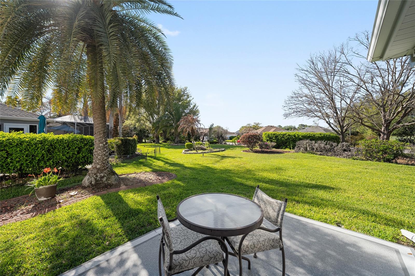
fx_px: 161
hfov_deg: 104.3
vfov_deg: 81.2
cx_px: 208
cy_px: 138
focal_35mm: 14
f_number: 8
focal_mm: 14
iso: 250
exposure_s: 1/500
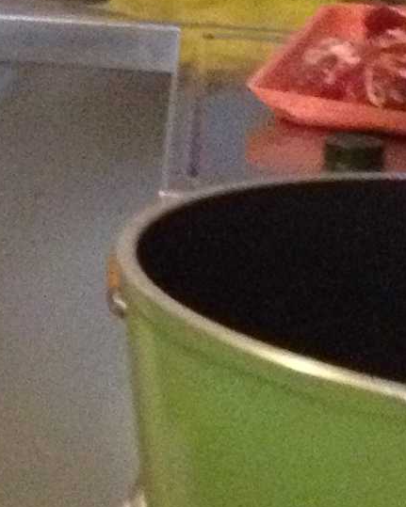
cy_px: -82
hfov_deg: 7.3
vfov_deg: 9.2
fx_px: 3110
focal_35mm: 207
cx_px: -222
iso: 640
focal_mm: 4.28
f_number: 2.4
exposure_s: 1/15
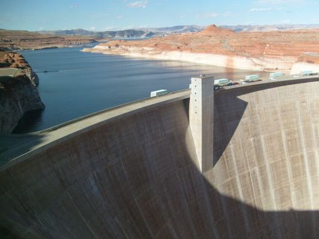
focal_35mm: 35
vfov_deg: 40.7
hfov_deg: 52.6
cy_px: 120
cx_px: 160
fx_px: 323
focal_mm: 5.8
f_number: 7.1
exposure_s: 1/125
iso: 80
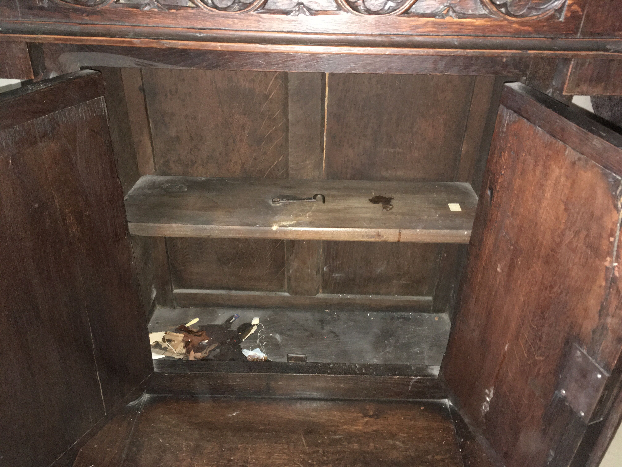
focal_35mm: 29
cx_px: 311
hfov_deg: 61.7
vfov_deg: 48.2
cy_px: 234
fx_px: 521
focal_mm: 4.15
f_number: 2.2
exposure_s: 1/17
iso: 250
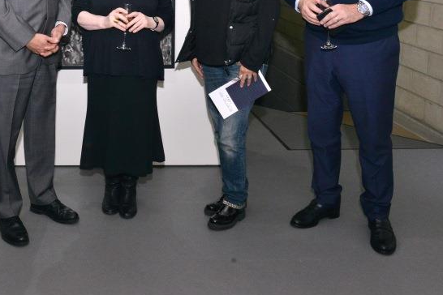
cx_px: 93
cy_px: 31
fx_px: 554
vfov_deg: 28.7
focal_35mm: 45
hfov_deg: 41.8
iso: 1250
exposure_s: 1/100
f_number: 11
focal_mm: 24
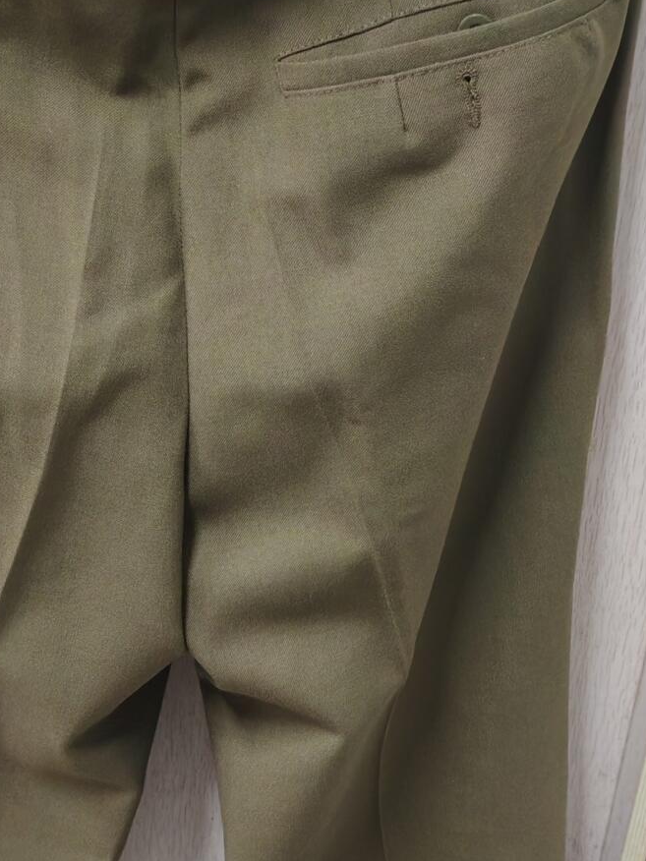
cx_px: 166
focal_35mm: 74
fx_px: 1841
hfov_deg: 19.8
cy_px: 528
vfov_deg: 26.3
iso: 1000
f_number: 1.95
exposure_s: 1/33
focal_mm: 5.52
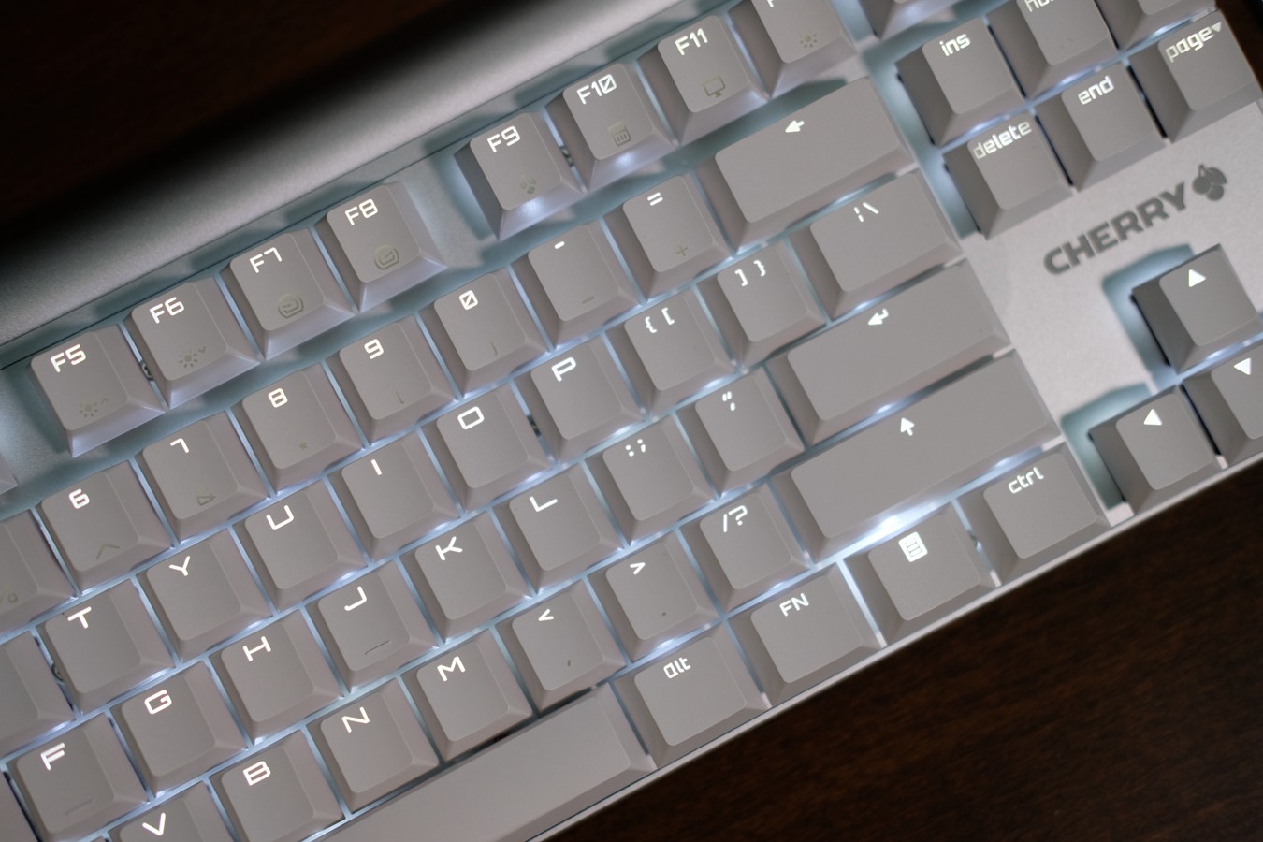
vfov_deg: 25.5
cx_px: 632
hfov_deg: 37.5
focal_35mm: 53
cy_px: 421
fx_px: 1859
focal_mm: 35
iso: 400
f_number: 2
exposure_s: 1/125
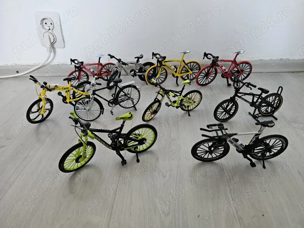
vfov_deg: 58.9
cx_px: 152
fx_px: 202
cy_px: 114
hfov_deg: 73.9
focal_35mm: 23
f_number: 1.7
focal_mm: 6.3
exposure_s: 1/100
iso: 640
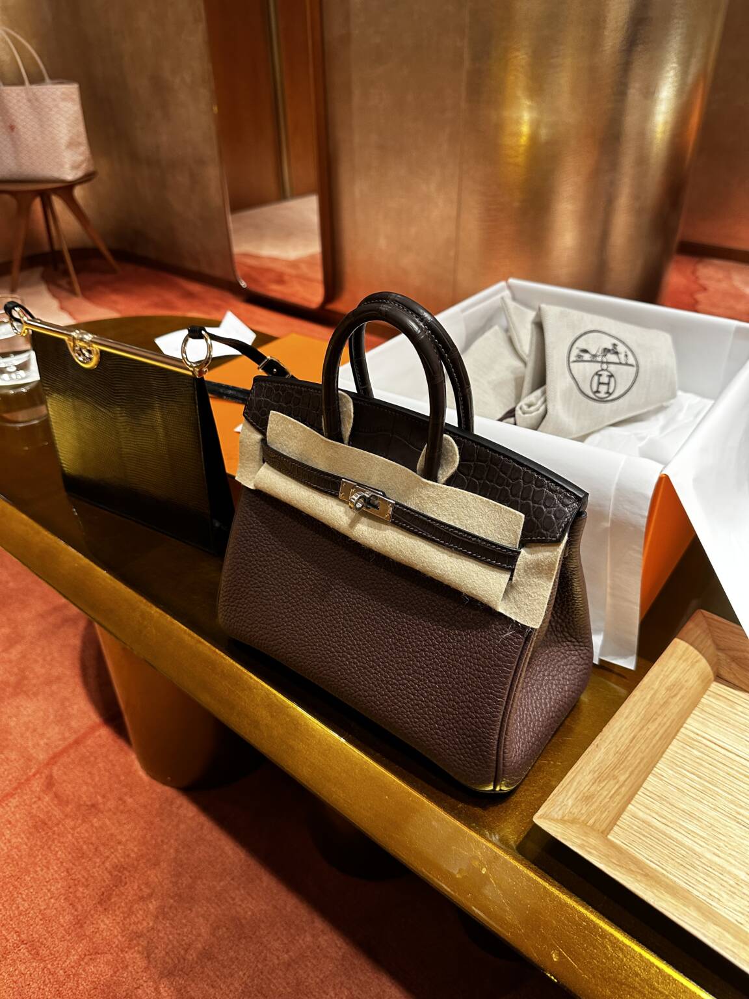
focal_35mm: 24
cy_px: 500
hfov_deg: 56.8
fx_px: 692
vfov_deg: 71.6
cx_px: 374
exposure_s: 1/86
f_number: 1.78
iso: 250
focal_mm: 6.86
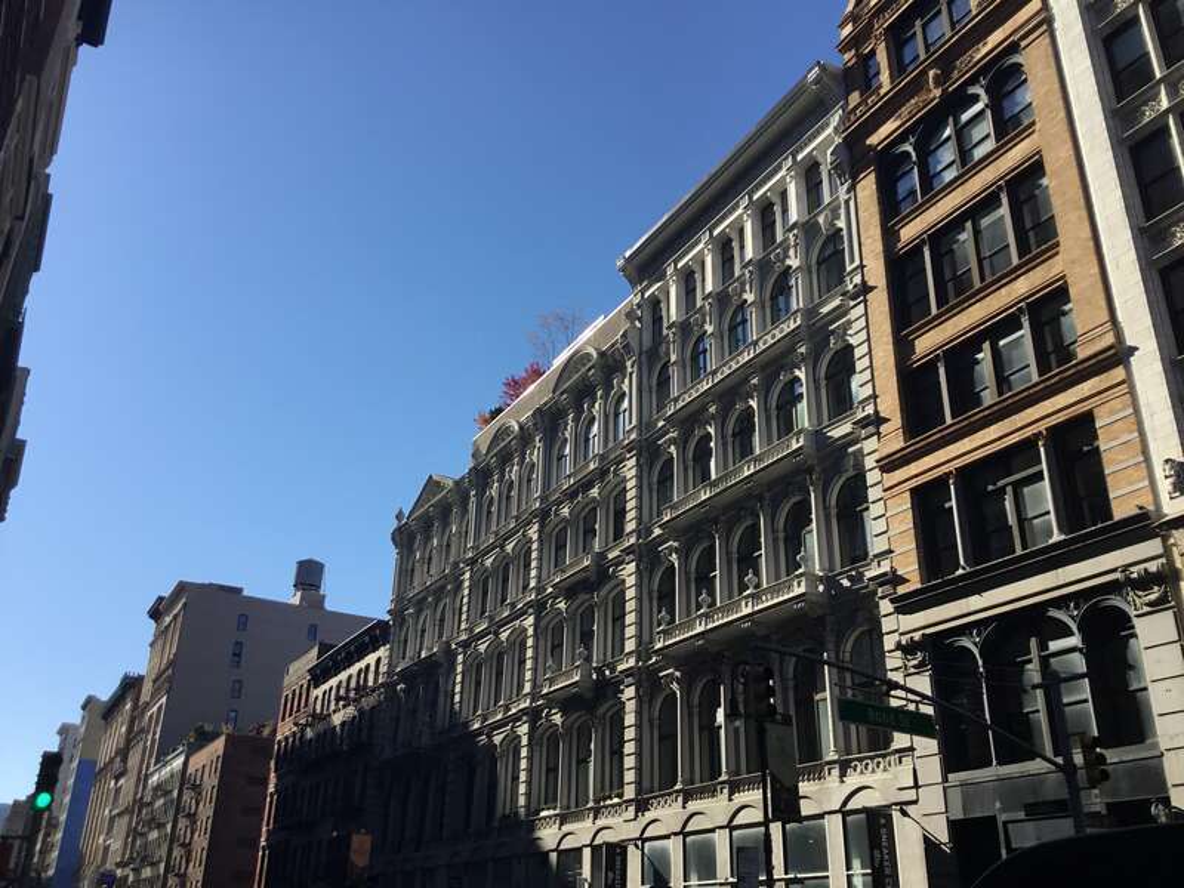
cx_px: 592
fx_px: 1060
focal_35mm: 31
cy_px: 444
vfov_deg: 45.4
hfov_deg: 58.4
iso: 25
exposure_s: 1/1199
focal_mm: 3.3
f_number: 2.4
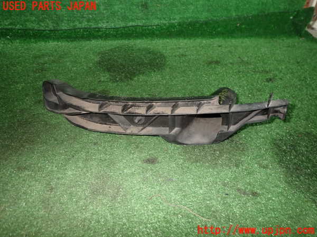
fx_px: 229
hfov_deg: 69.4
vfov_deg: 54.9
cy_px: 118
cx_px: 158
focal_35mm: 25
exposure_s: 1/30
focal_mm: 4.5
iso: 200
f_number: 5.6
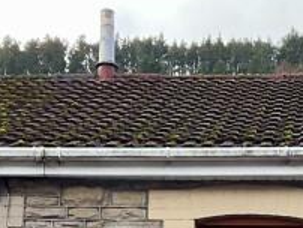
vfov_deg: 9.4
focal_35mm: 147
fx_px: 1288
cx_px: 309
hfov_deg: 13.2
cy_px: 470
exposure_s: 1/375
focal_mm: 3
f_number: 1.8
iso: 16
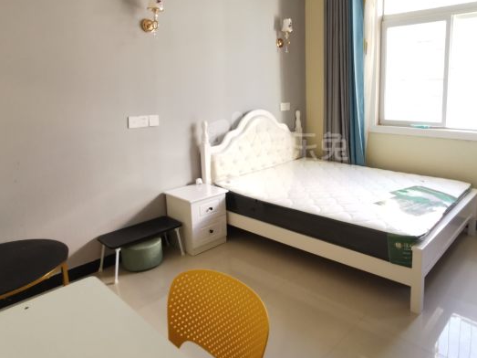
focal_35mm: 26
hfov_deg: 66.9
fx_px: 358
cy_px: 137
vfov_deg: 52.5
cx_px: 275
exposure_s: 1/33.3
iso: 160
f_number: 2.2
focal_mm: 2.26
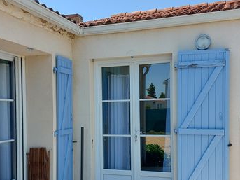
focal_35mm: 42
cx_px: 128
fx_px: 291
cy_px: 113
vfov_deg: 34.2
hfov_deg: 44.8
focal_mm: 5.23
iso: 32
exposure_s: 1/690
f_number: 1.8
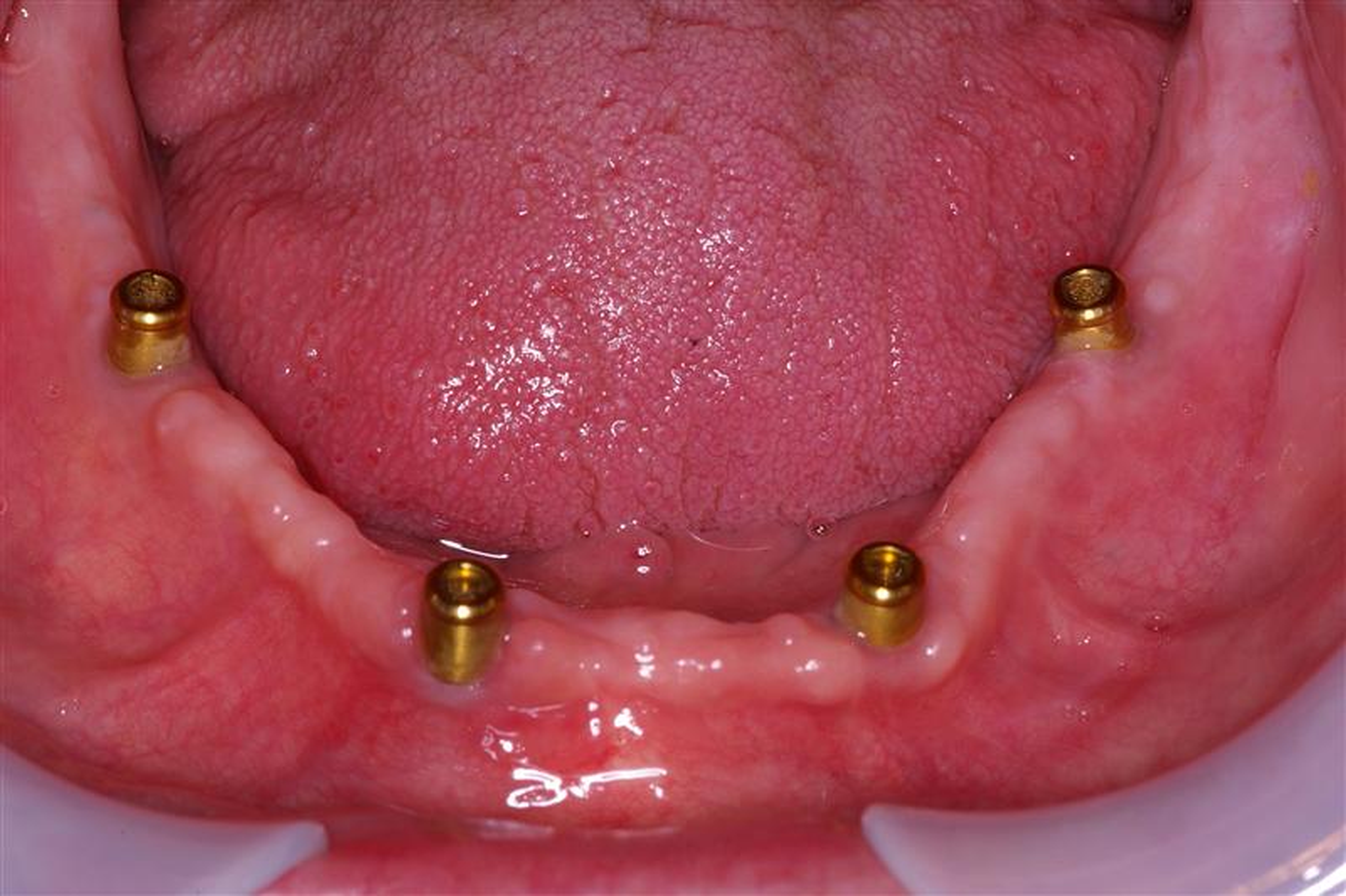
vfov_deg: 8.7
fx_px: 5887
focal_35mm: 158
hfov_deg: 13.0
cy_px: 448
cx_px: 673
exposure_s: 1/125
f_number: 32
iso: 200
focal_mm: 105
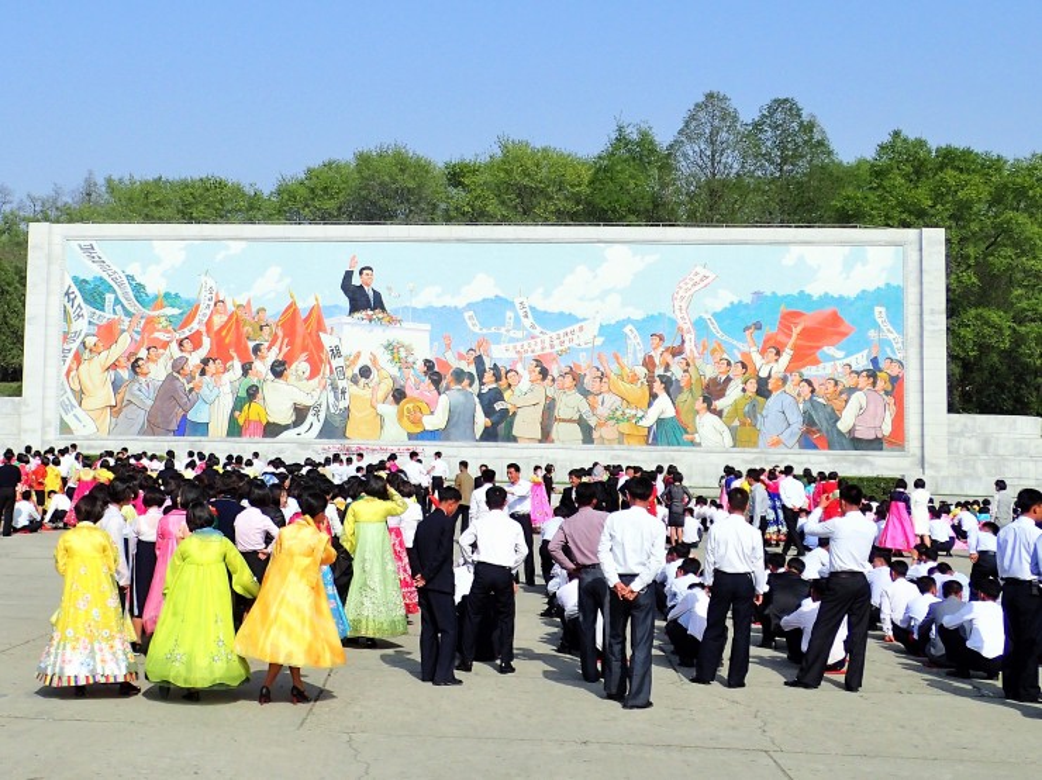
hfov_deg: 49.0
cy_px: 390
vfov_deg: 37.7
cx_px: 521
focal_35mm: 38
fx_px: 1143
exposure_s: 1/160
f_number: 10
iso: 100
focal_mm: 6.86
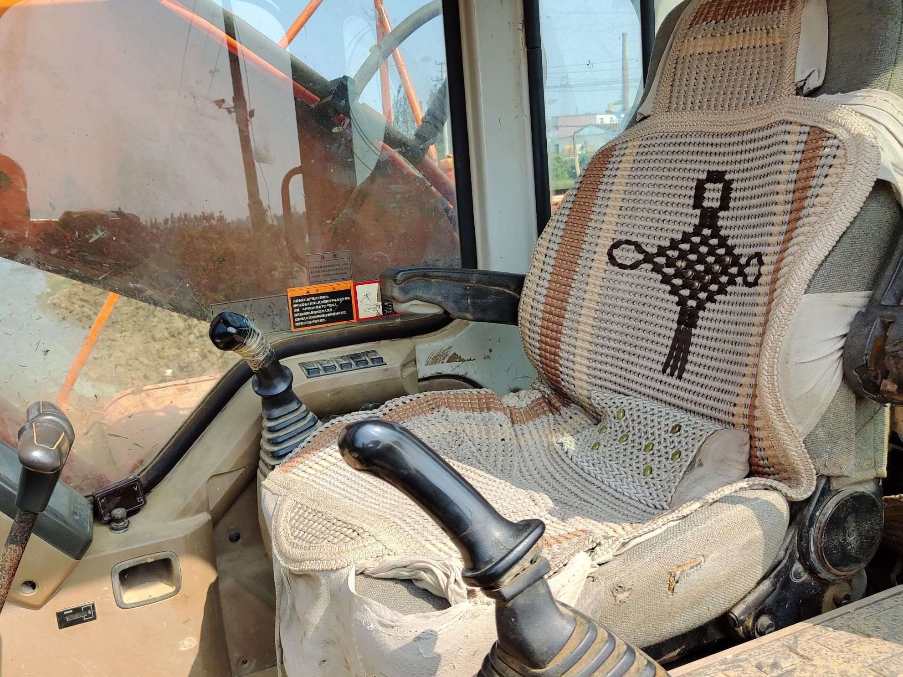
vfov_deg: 45.4
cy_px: 329
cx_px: 393
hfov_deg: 58.2
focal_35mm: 31
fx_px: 809
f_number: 1.88
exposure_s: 1/1429
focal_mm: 5.59
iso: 50
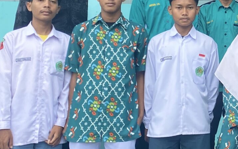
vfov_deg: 13.0
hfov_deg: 19.5
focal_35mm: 99
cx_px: 304
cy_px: -3
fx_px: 642
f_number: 1.8
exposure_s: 1/799
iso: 32
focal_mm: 4.25
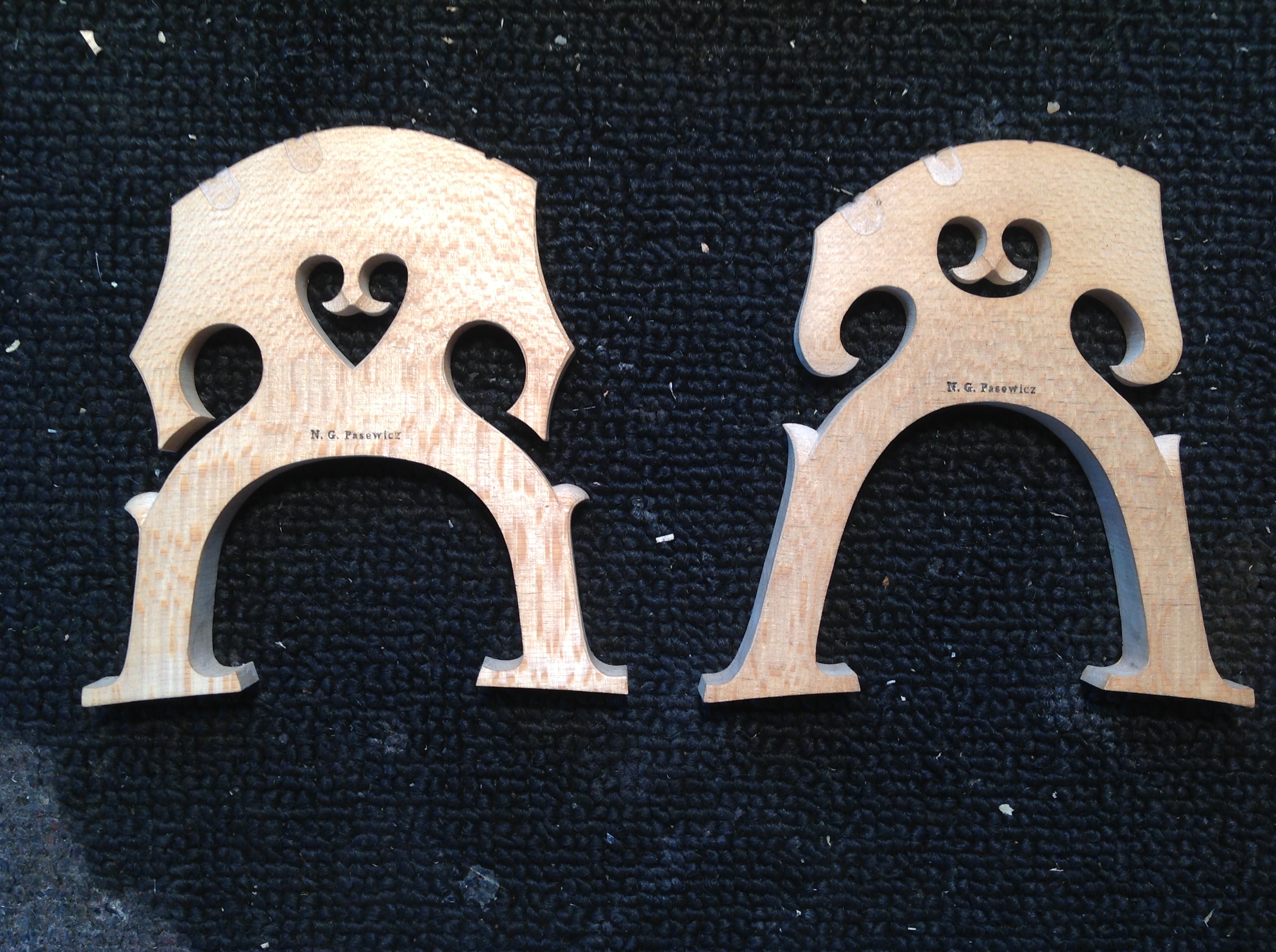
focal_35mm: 35
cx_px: 638
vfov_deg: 40.6
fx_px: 1288
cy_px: 476
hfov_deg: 52.7
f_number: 2.4
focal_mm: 4.28
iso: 64
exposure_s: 1/40
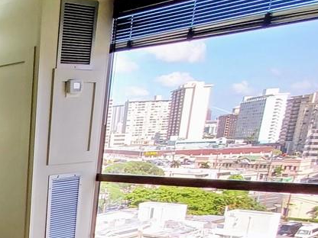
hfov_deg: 29.3
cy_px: 309
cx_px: -113
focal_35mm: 50
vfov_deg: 25.2
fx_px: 459
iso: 250
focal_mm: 1.8
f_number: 2.2
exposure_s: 1/59
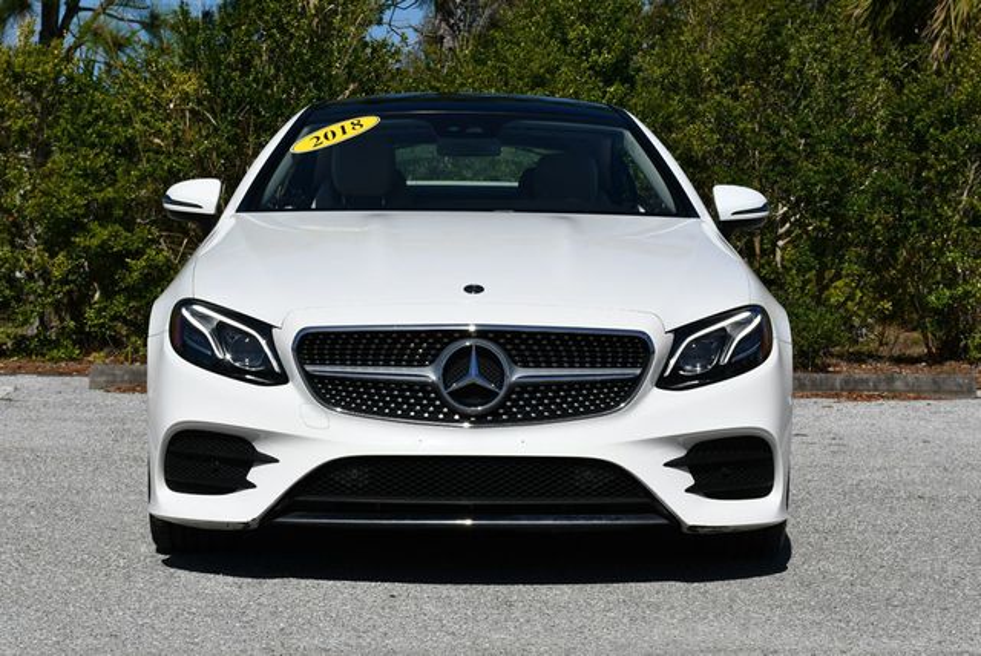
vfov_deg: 14.3
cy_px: 328
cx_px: 490
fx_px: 2618
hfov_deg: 21.2
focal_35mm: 96
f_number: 11
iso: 100
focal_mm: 48
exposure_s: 1/500
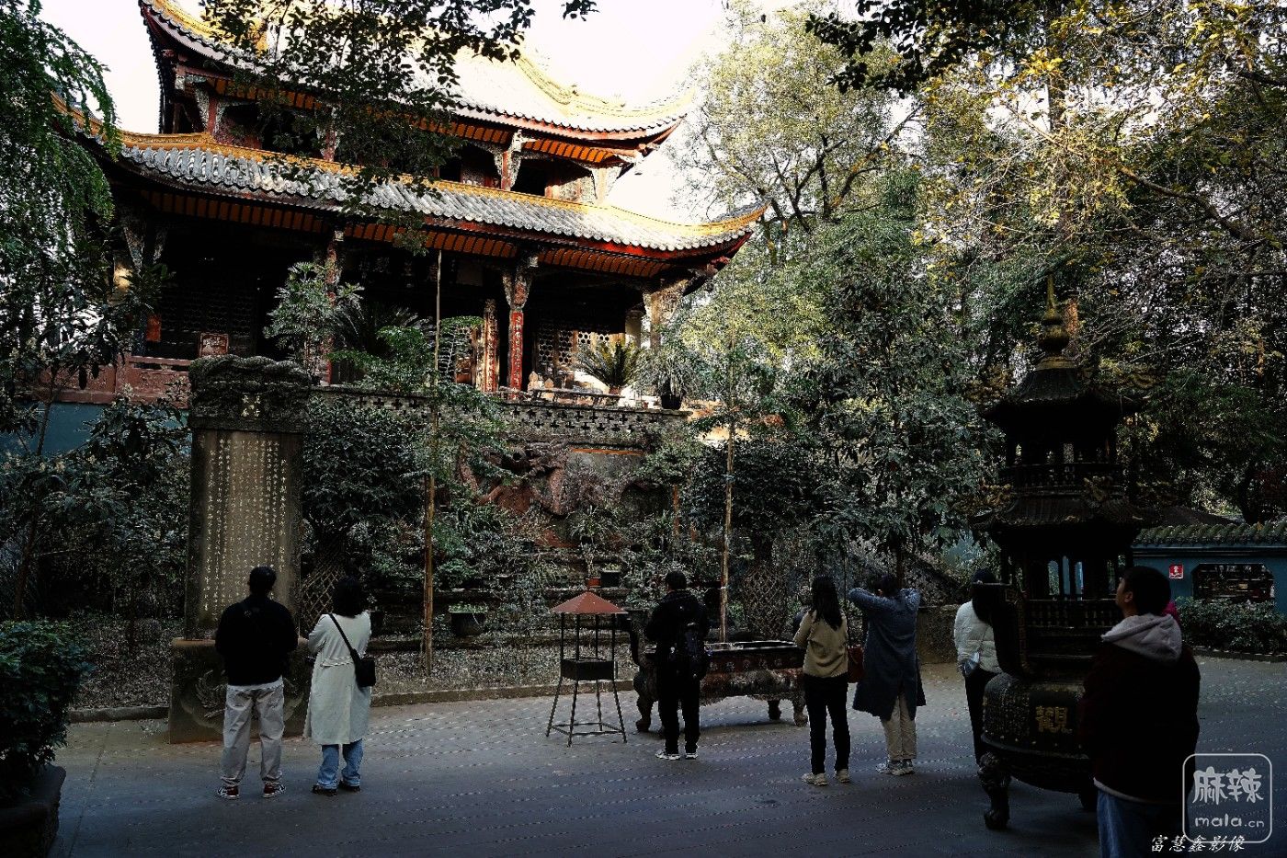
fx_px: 965
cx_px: 644
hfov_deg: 67.4
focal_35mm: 27
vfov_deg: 47.9
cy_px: 429
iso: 200
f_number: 4
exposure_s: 1/60
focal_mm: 27
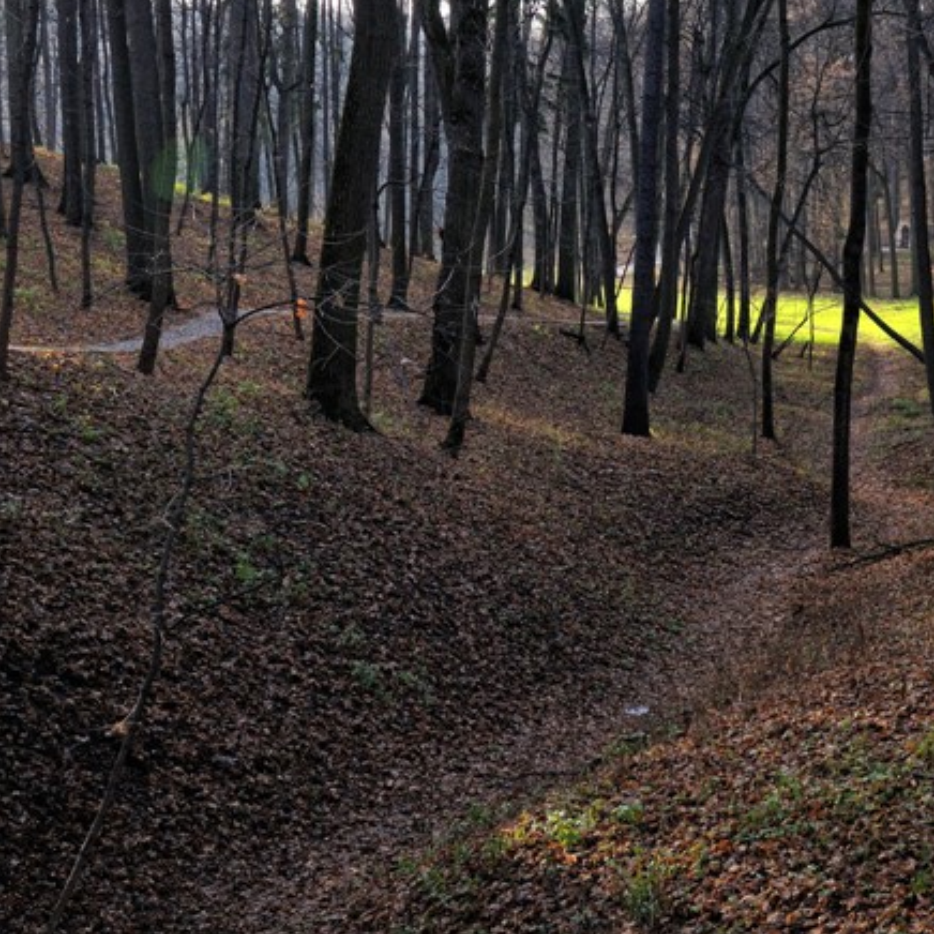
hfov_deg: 27.1
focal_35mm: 63
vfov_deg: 27.3
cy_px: 455
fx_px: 1923
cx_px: 619
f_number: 9
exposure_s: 1/100
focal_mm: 24
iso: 400
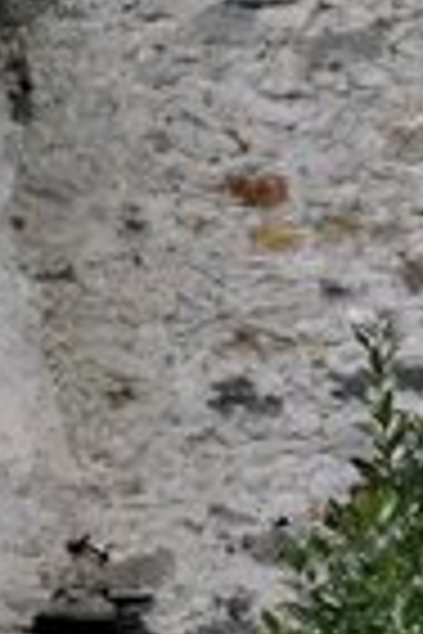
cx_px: -423
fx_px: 3296
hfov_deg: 7.1
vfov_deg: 11.0
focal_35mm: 187
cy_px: 144
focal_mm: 22
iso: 6400
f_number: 16
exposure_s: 1/1000
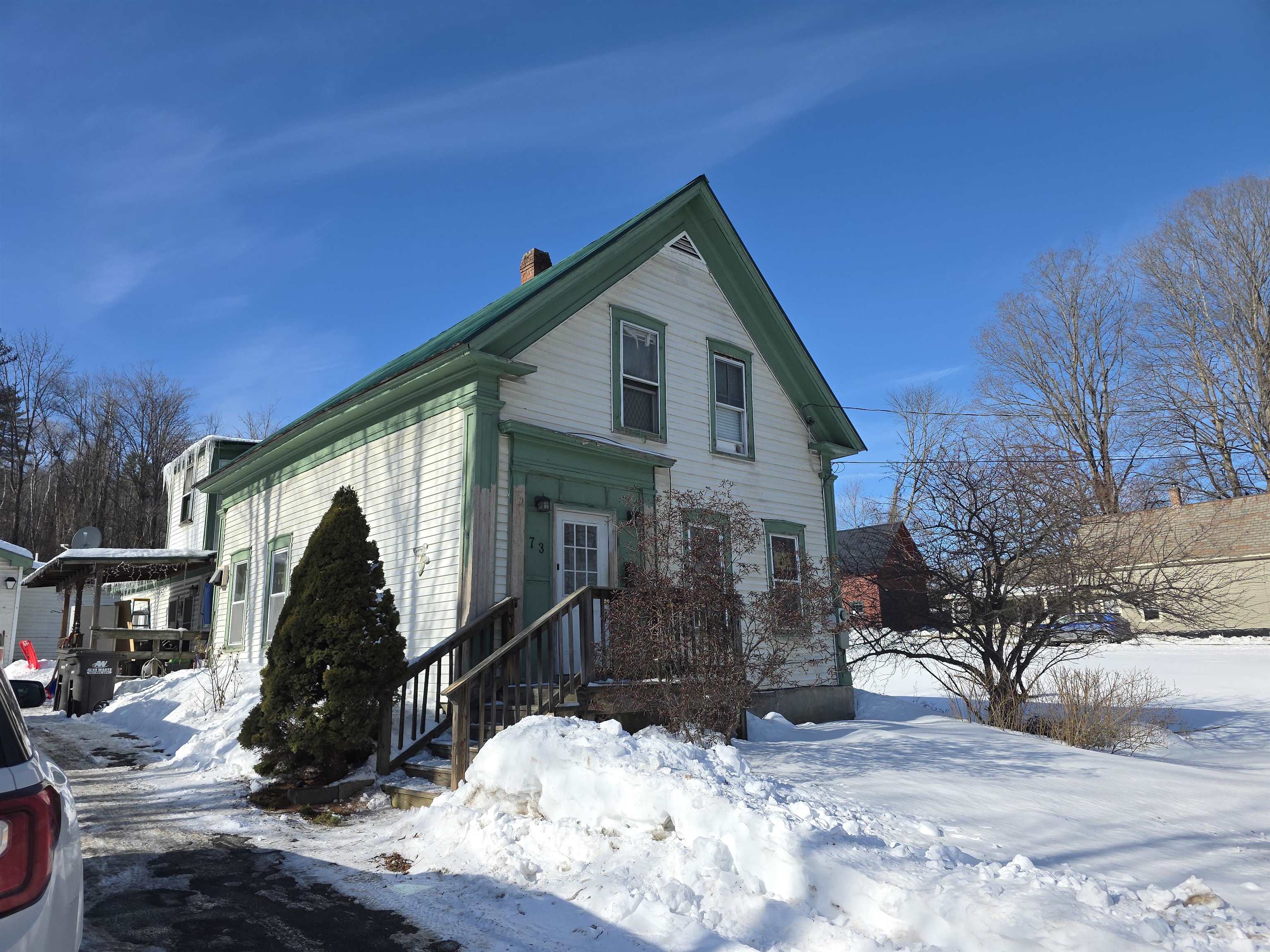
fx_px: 844
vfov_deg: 58.9
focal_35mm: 23
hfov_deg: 73.9
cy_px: 476
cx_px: 635
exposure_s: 1/5778
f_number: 1.7
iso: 80
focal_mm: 6.3
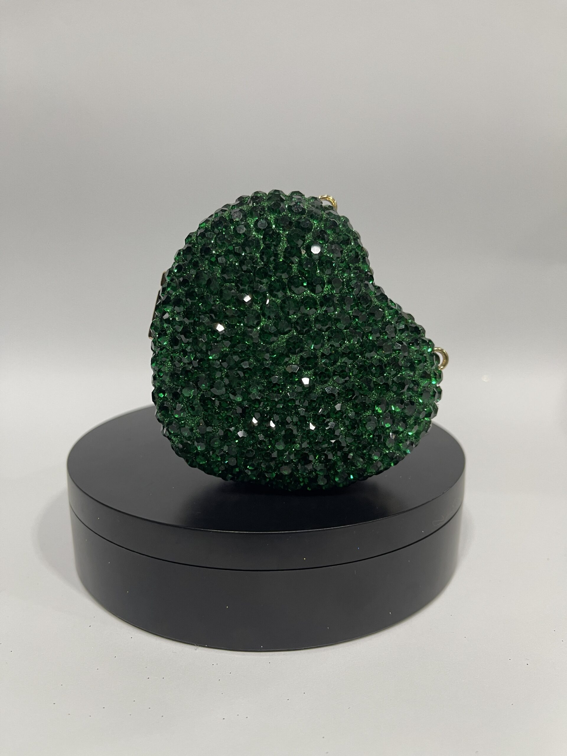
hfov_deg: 54.9
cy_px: 378
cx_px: 284
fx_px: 546
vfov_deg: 69.4
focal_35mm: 25
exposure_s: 1/50
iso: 125
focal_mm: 5.1
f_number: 1.6
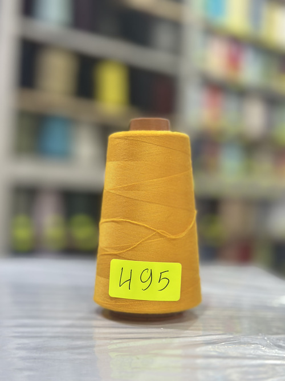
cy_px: 190
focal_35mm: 48
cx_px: 142
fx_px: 527
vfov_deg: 39.7
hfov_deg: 30.3
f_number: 1.78
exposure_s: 1/50
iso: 80
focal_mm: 6.86
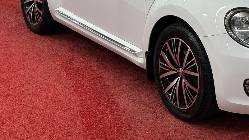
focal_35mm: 94
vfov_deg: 12.6
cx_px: 218
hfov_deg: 22.2
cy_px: -25
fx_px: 621
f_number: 1.78
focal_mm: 6.86
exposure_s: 1/100
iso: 64
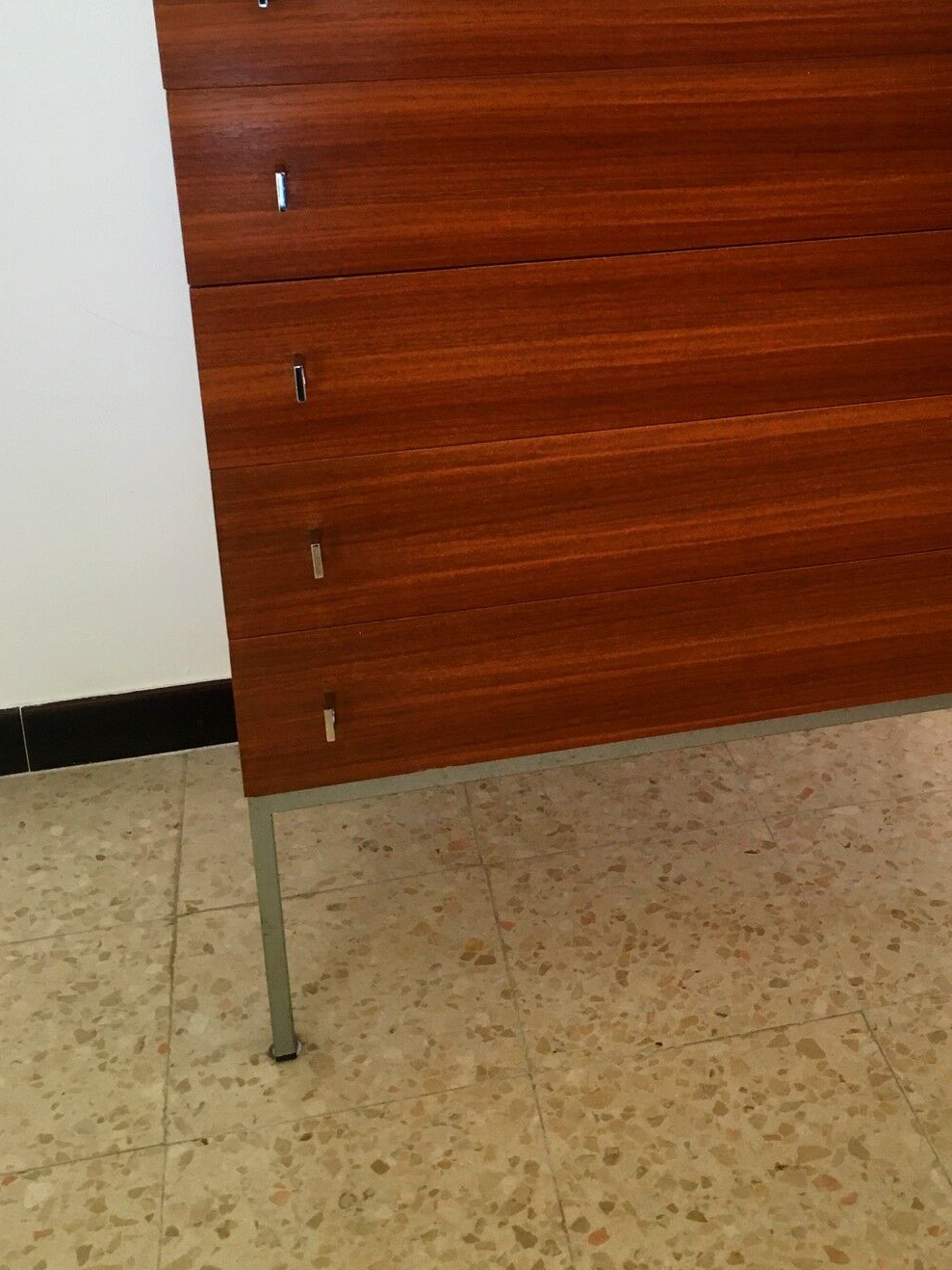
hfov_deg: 32.4
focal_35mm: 44
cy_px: 362
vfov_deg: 42.0
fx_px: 1613
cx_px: 687
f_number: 2.2
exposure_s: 1/33
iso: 50
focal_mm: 4.15
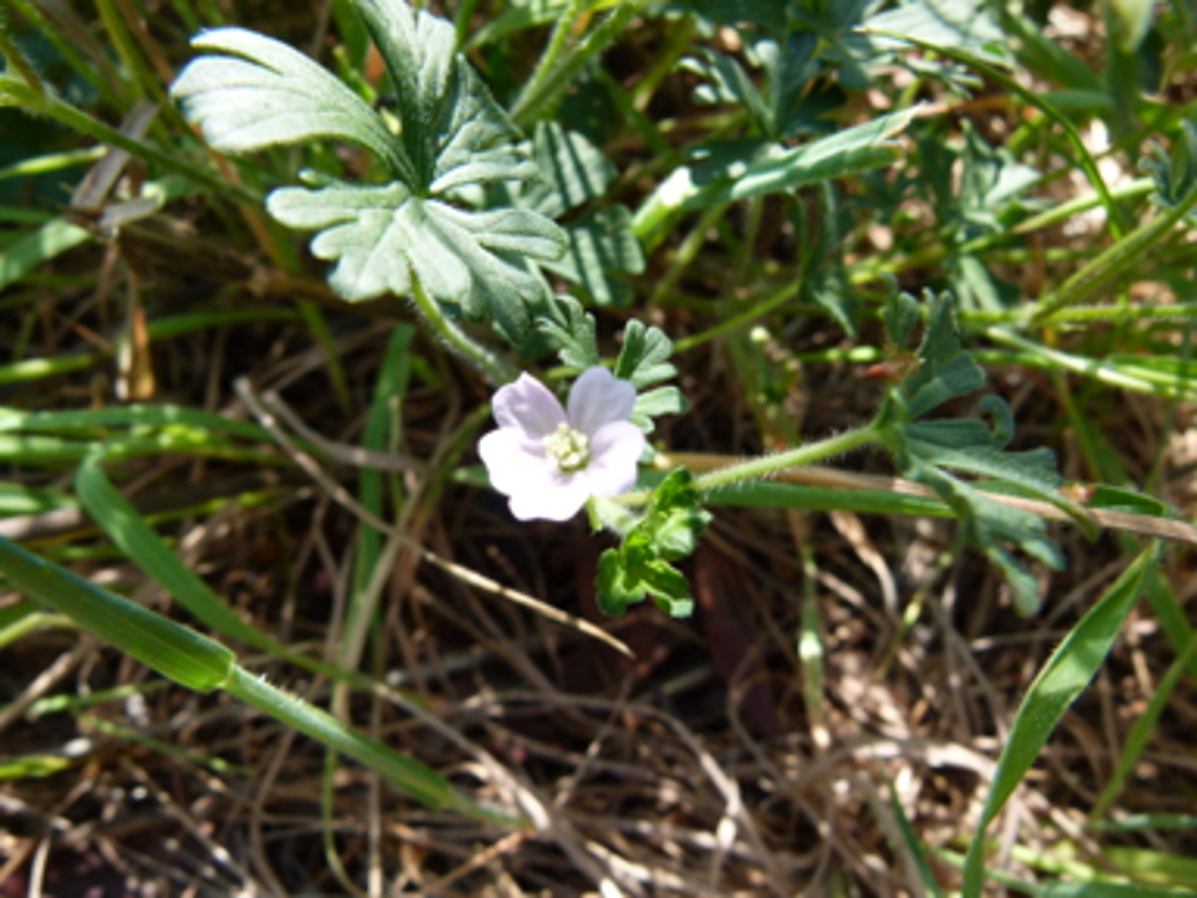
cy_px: 449
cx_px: 598
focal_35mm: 25
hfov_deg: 69.4
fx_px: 864
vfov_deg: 54.9
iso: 100
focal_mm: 4.5
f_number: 4
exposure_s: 1/125
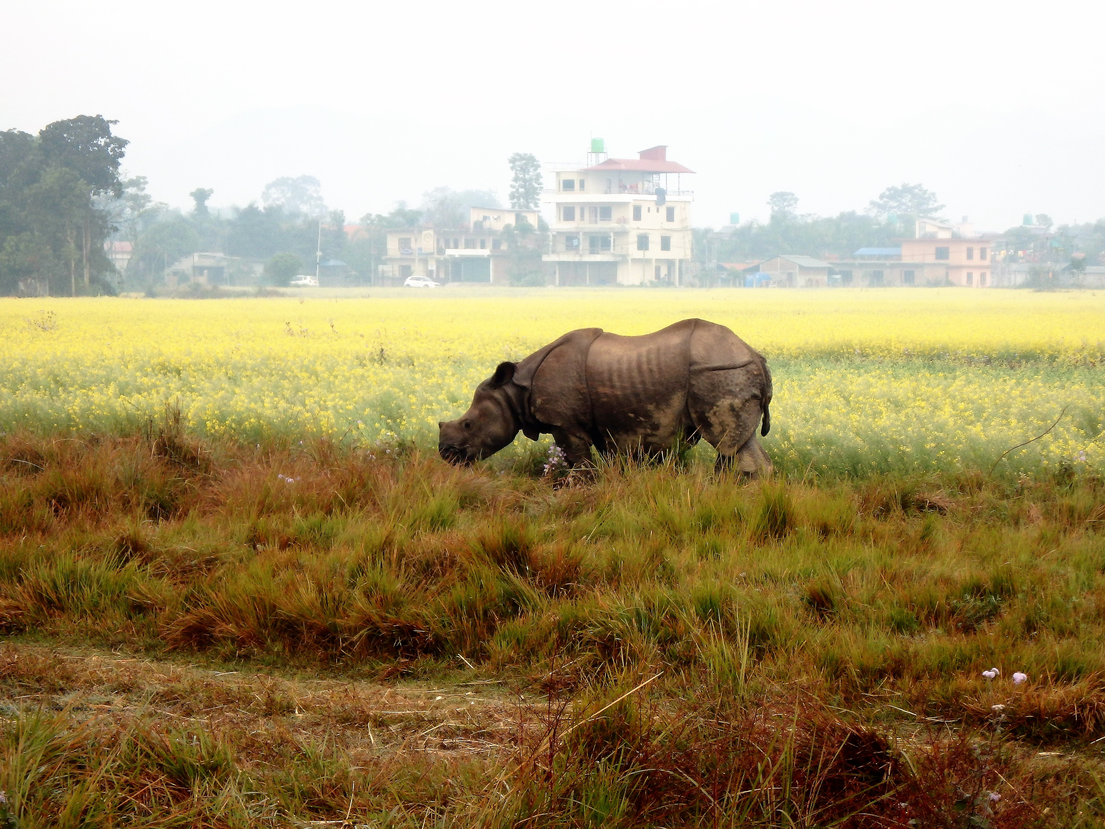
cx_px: 552
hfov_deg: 18.7
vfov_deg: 14.1
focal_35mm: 105
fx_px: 3352
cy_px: 414
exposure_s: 1/125
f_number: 5.7
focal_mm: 18.7
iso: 125
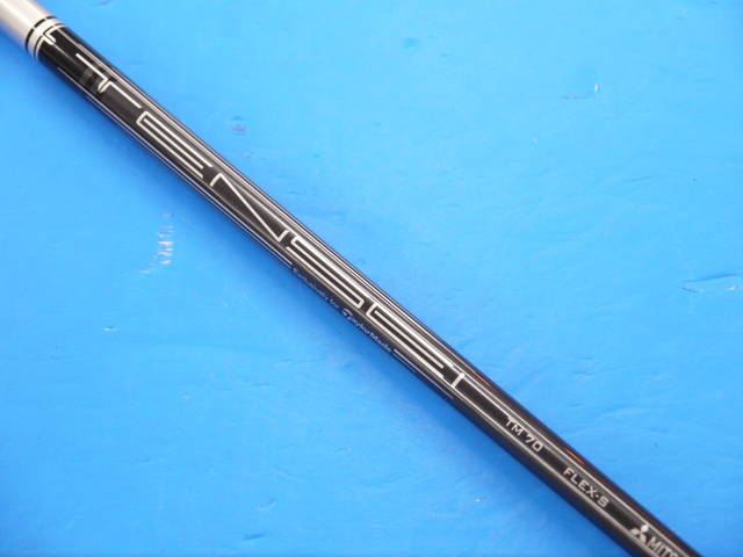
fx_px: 1803
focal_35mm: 84
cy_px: 278
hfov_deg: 23.3
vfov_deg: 17.6
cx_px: 372
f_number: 5.6
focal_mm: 42
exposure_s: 1/80
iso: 800
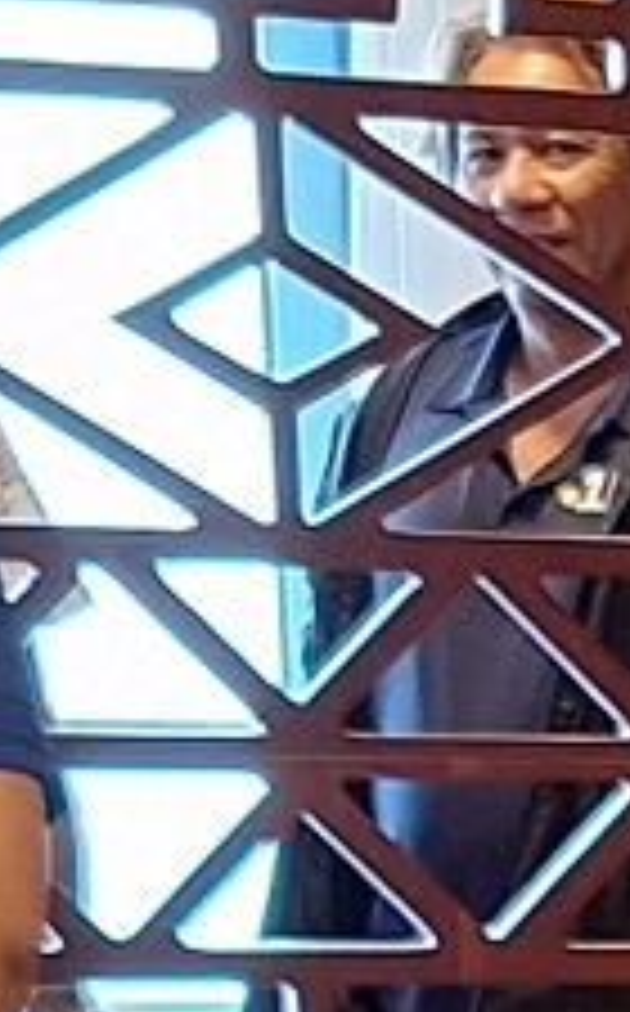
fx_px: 5980
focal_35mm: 217
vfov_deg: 9.1
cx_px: 2007
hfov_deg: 5.6
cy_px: 2060
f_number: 1.8
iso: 80
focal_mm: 5.54
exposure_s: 1/50
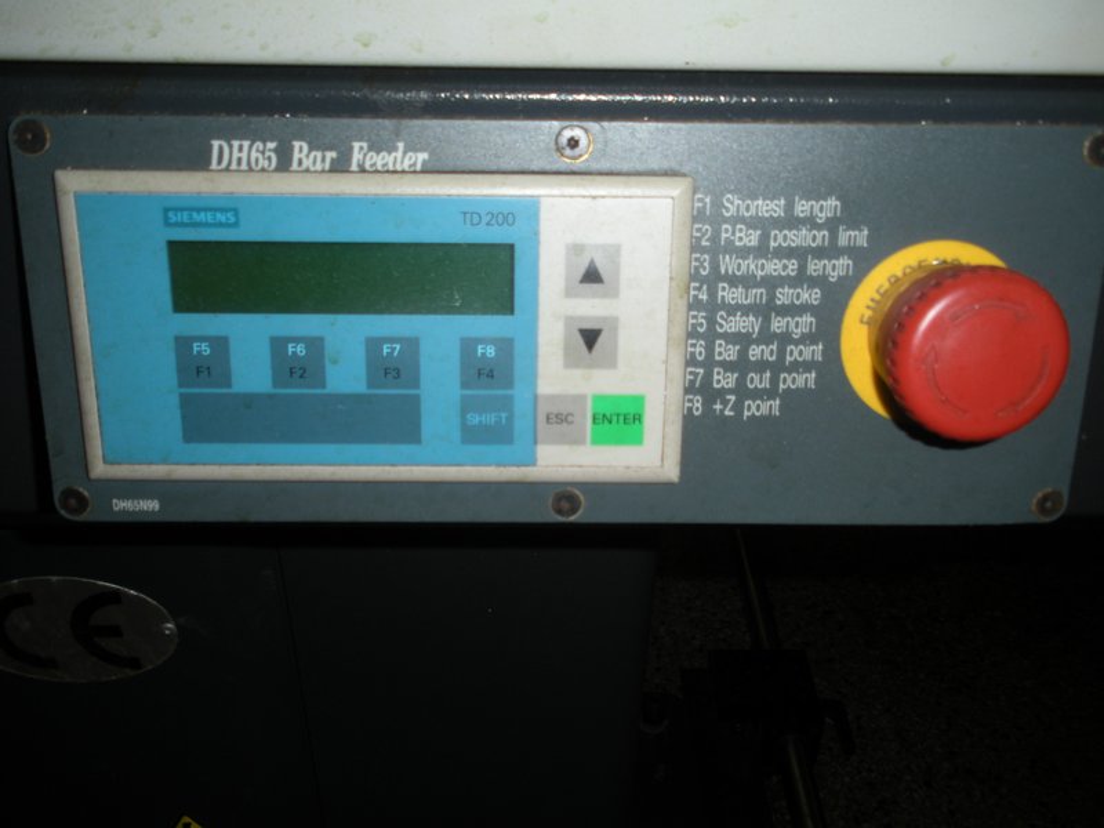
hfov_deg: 51.4
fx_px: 1148
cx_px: 552
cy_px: 414
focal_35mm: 36
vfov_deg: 39.7
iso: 64
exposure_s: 1/60
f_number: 3.5
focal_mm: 6.3
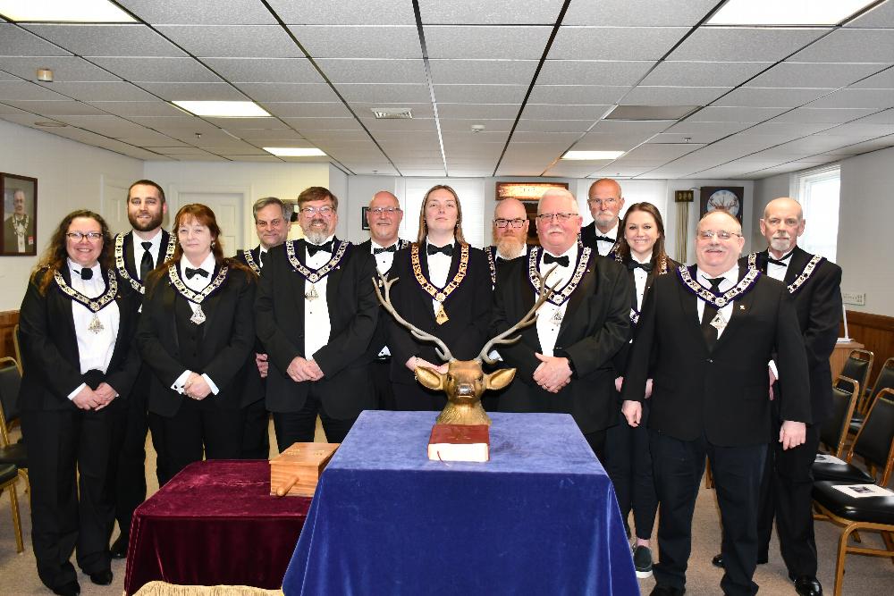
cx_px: 447
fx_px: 745
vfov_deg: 43.6
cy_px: 298
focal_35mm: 30
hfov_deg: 61.9
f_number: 3.5
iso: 720
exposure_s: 1/60
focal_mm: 20
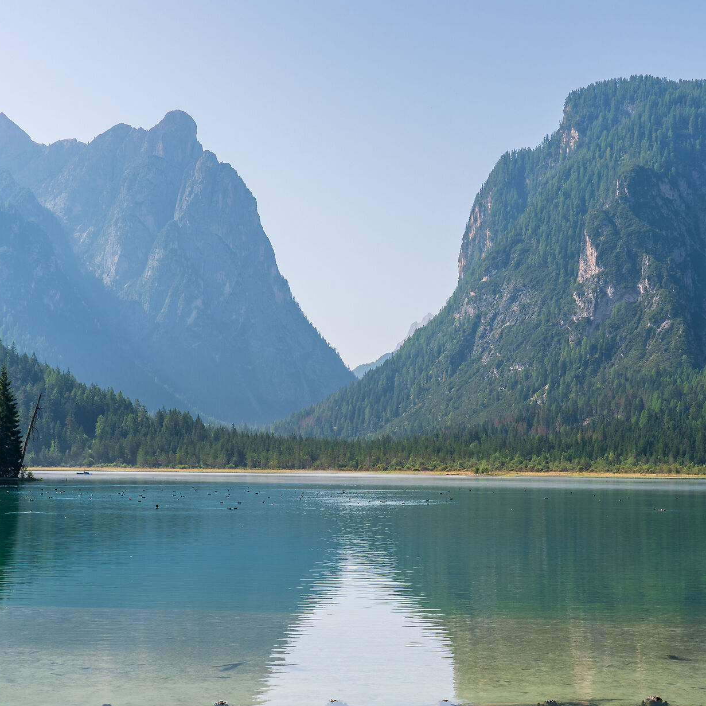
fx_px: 1338
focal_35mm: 58
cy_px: 454
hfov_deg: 29.6
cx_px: 349
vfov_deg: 29.4
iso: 100
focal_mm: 35
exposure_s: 1/320
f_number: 8
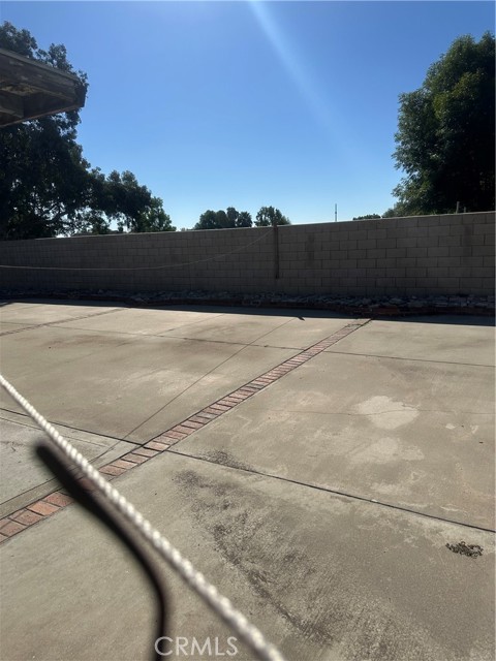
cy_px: 330
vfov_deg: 71.6
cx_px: 248
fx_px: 459
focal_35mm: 24
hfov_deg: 56.8
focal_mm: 6.86
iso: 80
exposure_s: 1/10753
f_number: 1.78
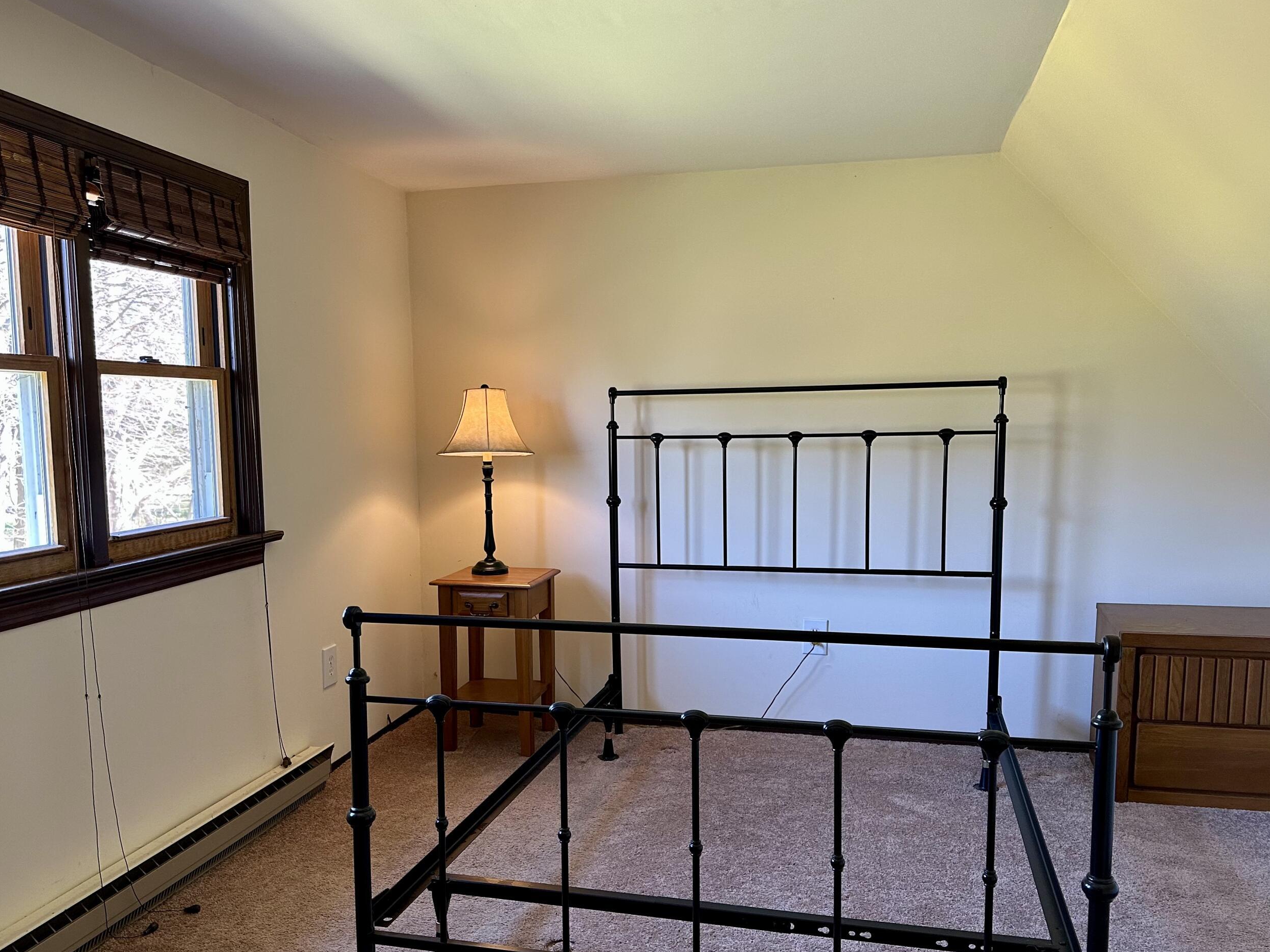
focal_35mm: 29
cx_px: 603
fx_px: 1064
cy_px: 547
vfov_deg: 48.1
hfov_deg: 61.6
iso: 200
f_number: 1.78
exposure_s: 1/60
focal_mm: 6.86
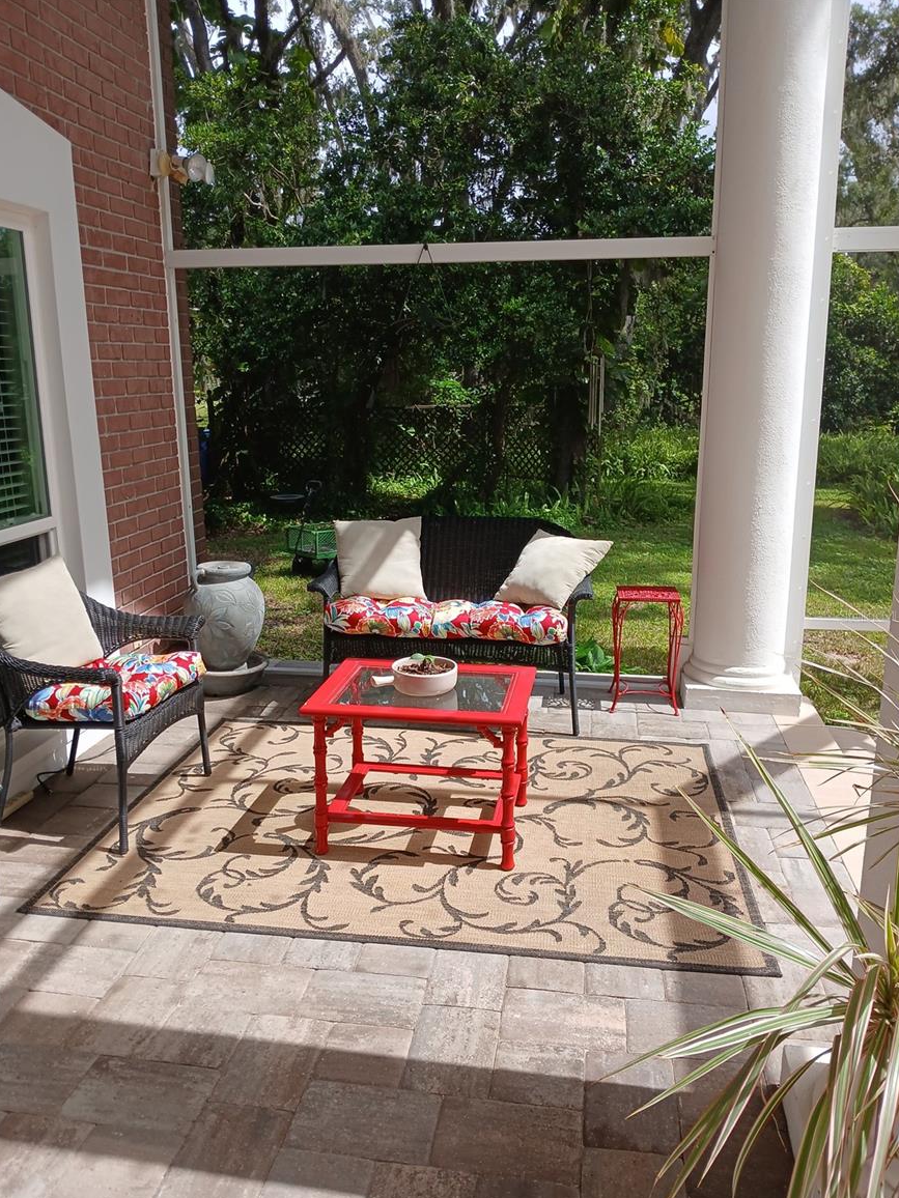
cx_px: 446
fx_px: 935
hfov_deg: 51.4
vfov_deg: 65.3
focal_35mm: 27
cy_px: 616
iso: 20
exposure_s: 1/238
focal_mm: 3.98
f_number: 1.8
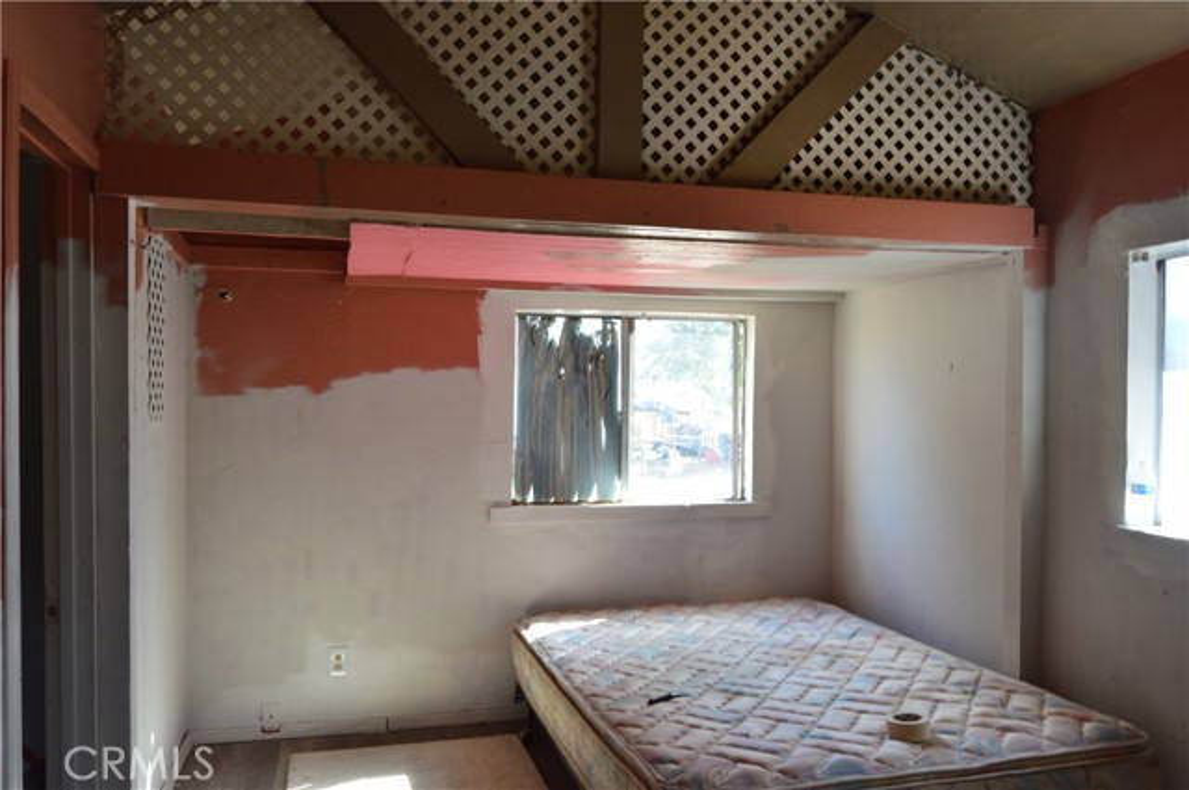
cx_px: 594
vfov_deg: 47.8
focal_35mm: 27
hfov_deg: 67.4
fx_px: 891
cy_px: 395
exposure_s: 1/60
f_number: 8
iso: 400
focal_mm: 18
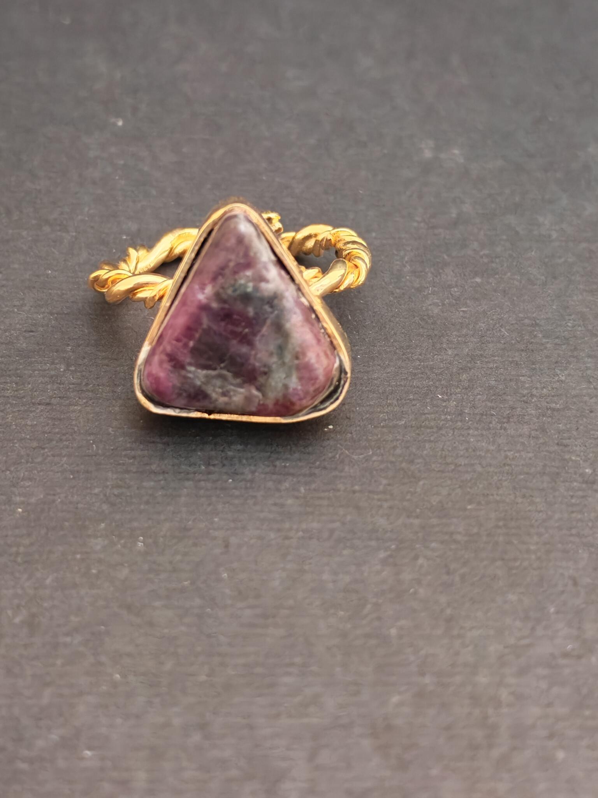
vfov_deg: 28.6
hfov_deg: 21.6
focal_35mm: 68
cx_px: 299
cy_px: 399
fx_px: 1566
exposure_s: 1/60
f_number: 1.9
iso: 2500
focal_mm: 6.12
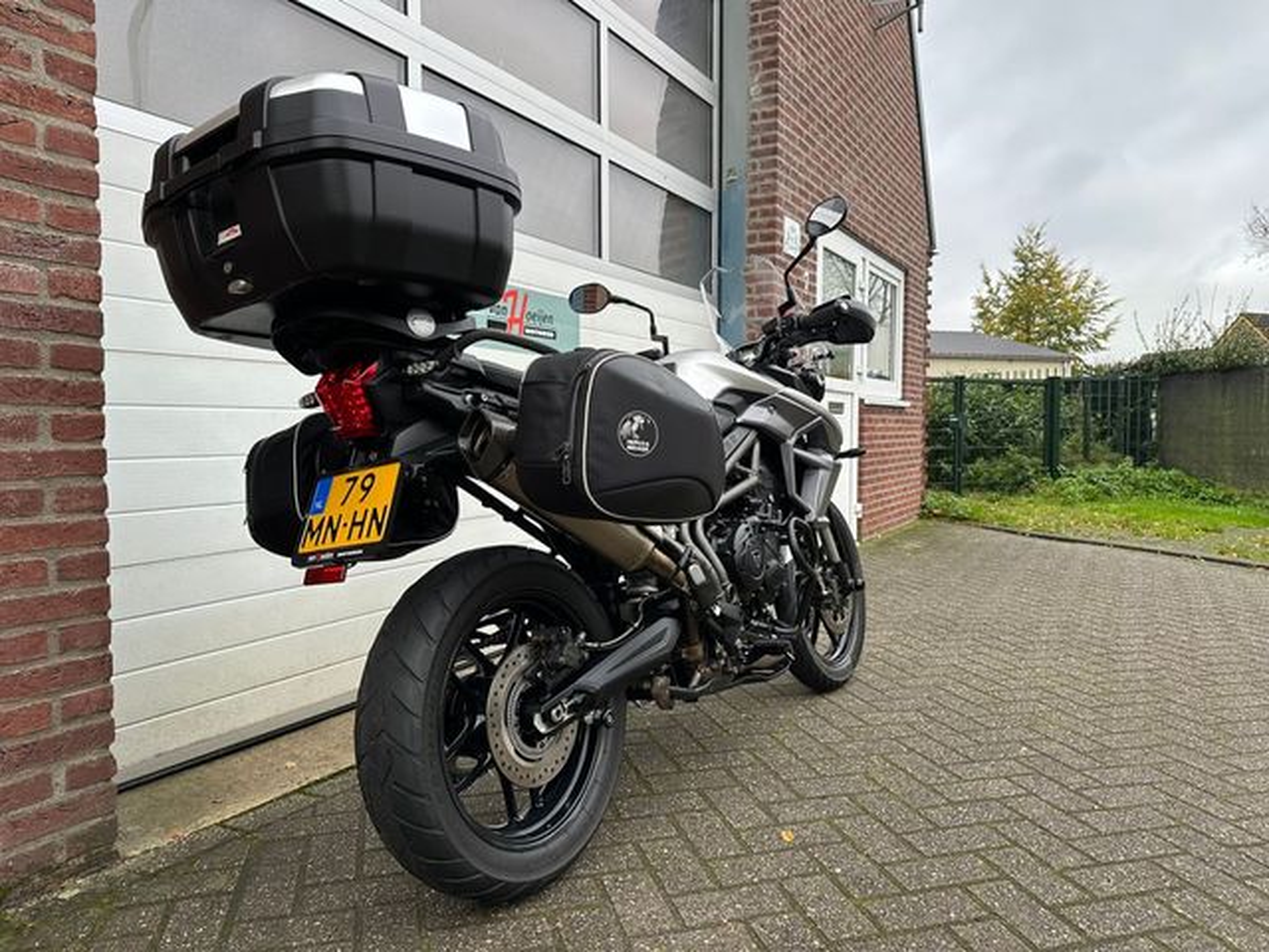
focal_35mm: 24
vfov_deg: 56.8
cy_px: 476
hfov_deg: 71.6
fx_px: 880
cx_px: 634
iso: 64
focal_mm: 6.86
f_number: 1.78
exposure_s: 1/121
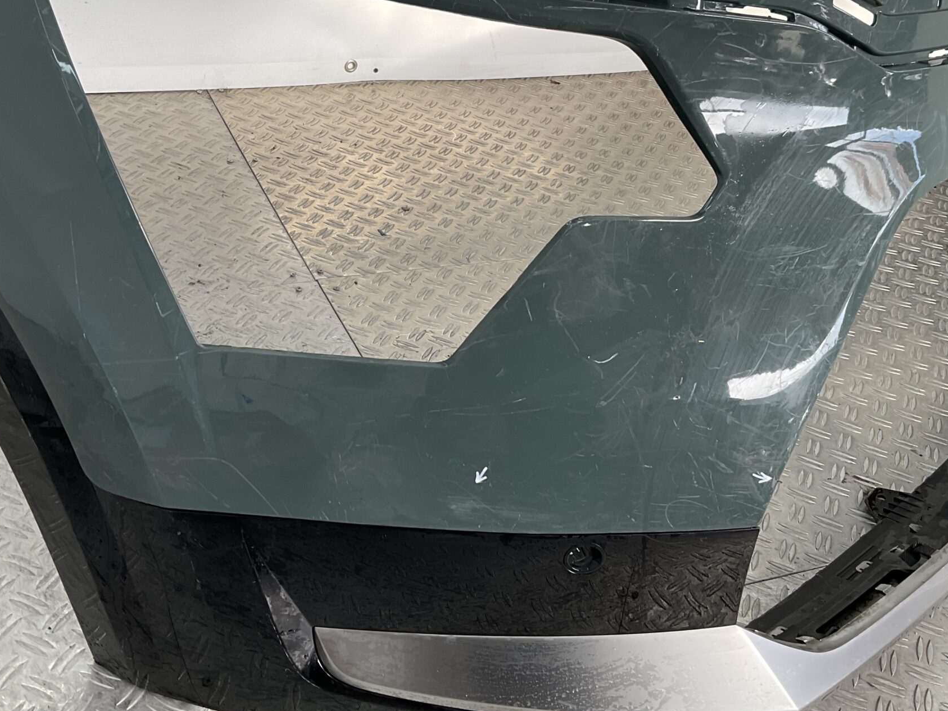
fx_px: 1205
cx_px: 460
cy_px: 259
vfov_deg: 32.7
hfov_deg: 42.9
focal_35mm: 44
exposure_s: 1/156
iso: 16
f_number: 1.8
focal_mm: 3
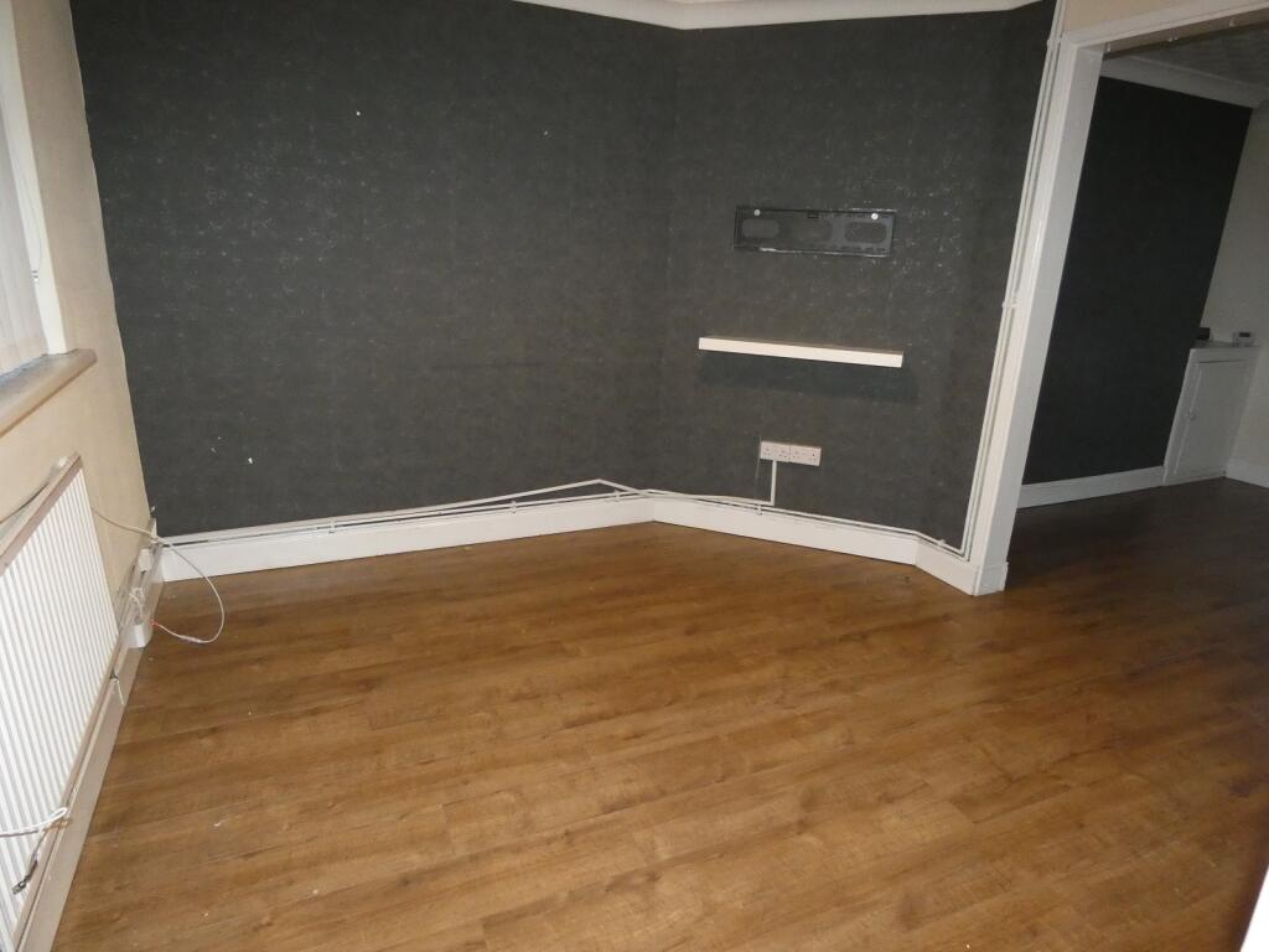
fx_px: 733
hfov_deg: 81.7
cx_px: 634
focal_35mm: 20
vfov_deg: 66.0
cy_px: 476
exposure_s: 1/60
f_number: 2.8
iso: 800
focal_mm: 3.6
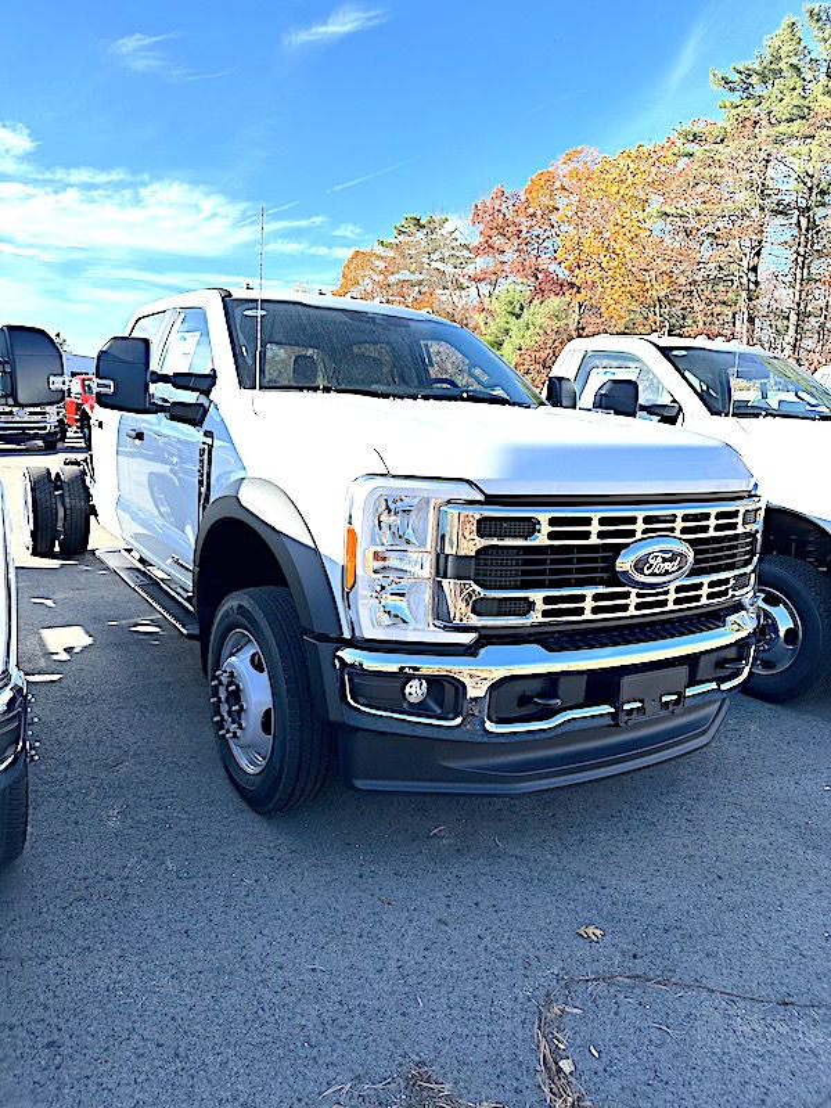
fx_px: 768
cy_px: 554
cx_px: 416
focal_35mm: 24
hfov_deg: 56.8
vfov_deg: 71.6
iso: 80
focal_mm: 6.86
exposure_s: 1/2252
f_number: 1.78
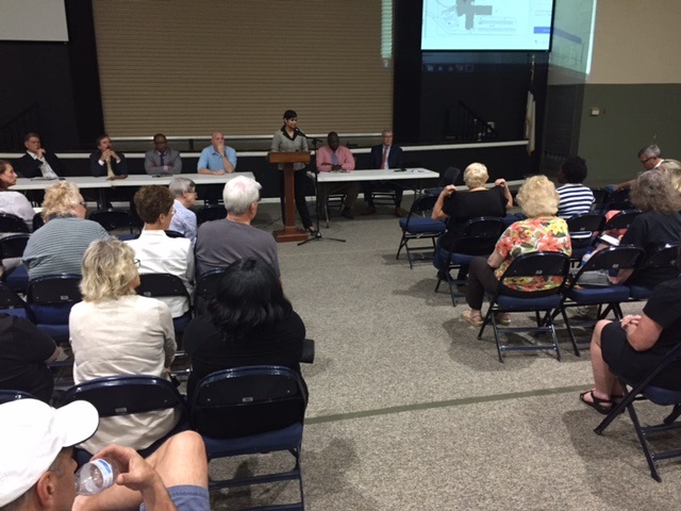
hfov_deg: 61.7
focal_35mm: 29
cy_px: 256
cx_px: 340
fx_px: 571
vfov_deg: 48.2
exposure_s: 1/30
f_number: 2.2
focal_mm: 4.15
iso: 160
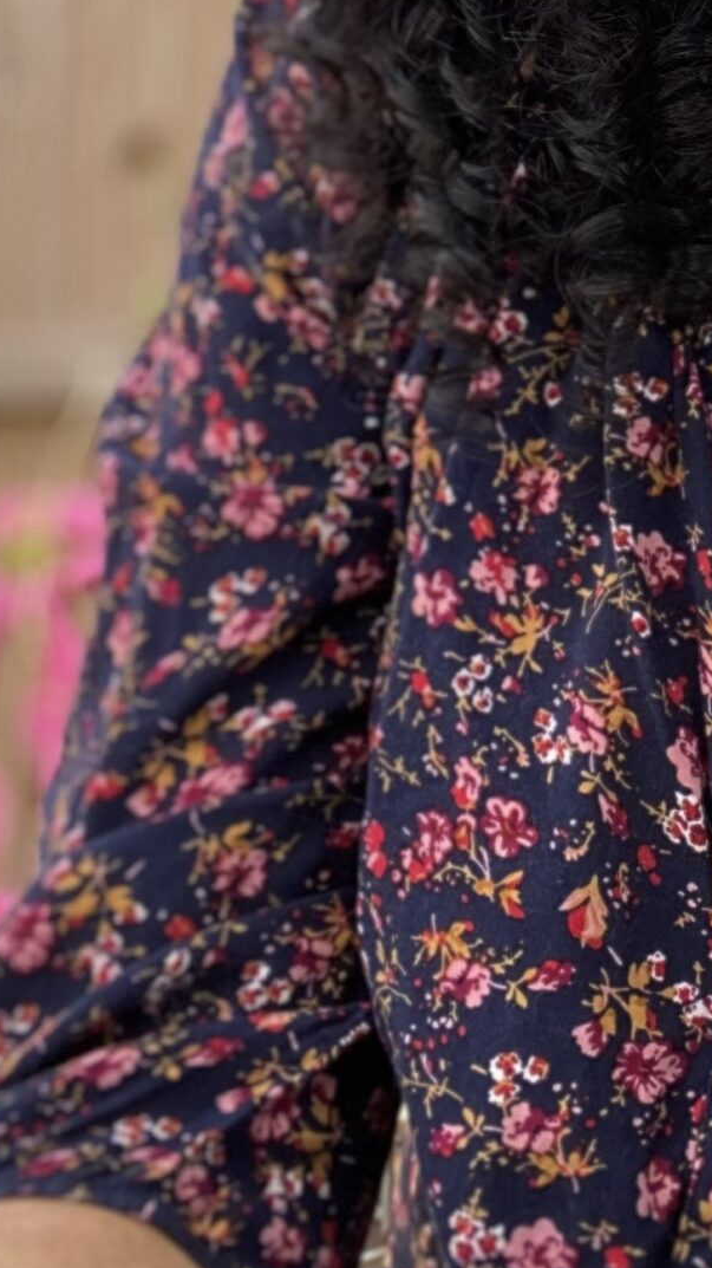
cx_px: 816
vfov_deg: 25.9
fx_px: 2620
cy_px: 14
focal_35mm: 78
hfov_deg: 15.0
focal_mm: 2.71
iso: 32
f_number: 2.2
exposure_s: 1/122
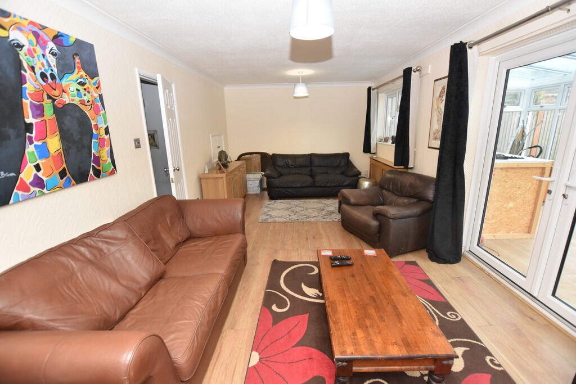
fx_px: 240
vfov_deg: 77.3
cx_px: 288
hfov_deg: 100.4
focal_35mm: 15
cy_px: 192
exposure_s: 1/125
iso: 1100
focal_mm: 10
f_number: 4
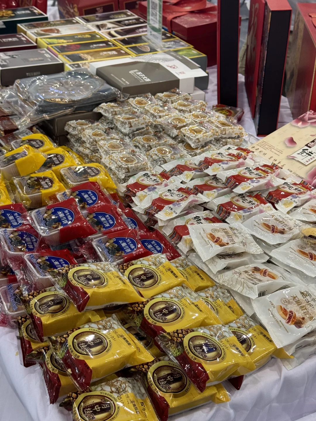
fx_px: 584
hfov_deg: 30.3
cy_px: 210
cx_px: 158
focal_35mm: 48
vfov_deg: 39.7
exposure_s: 1/50
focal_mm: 6.86
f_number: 1.78
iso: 160
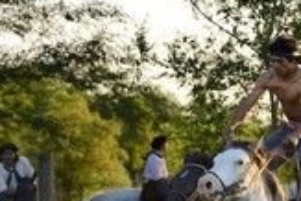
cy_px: 210
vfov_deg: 4.6
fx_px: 2494
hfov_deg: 6.9
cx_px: 111
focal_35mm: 298
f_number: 6.3
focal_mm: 116
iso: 800
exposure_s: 1/640
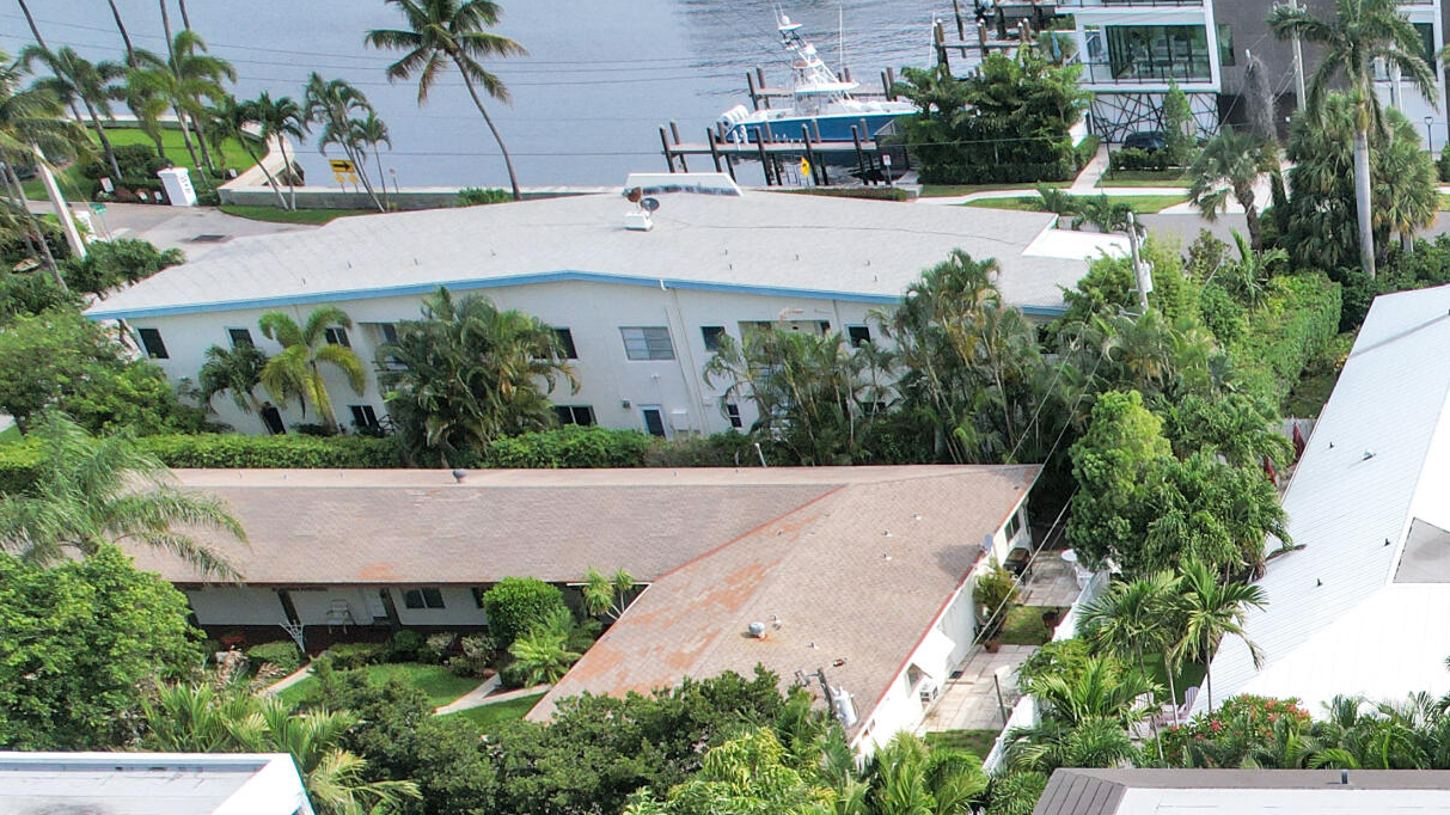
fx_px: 2191
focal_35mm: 57
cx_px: 1670
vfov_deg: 18.8
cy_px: 1188
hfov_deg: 31.6
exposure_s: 1/1250
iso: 110
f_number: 2.8
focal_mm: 8.38
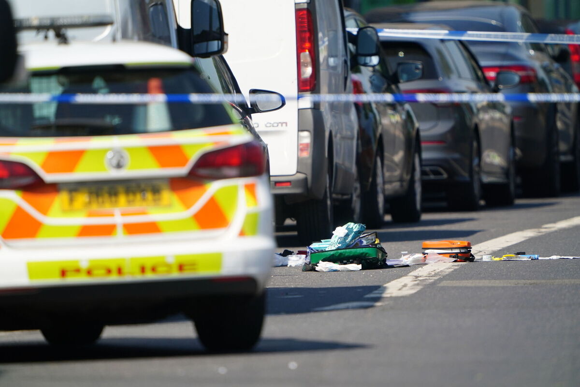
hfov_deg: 2.6
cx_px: 290
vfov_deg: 1.7
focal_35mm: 800
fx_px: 12888
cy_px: 194
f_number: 5.6
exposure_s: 1/2500
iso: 800
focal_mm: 800
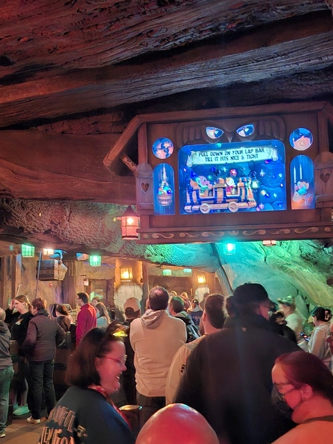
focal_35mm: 38
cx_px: 125
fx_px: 487
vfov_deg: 48.8
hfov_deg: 37.5
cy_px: 251
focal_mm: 5.54
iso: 2000
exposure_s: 1/5
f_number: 1.8
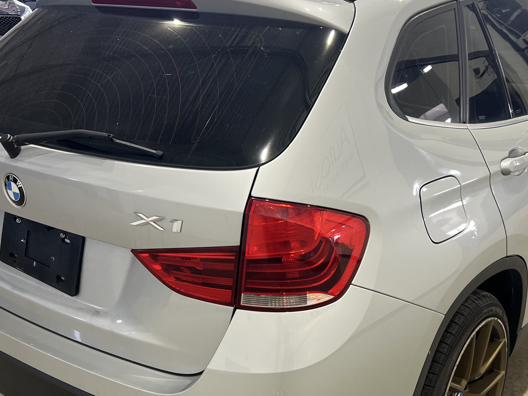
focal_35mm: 46
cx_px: 296
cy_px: 240
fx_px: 702
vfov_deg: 31.4
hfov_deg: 41.2
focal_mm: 5.7
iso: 125
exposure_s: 1/120
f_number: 1.5
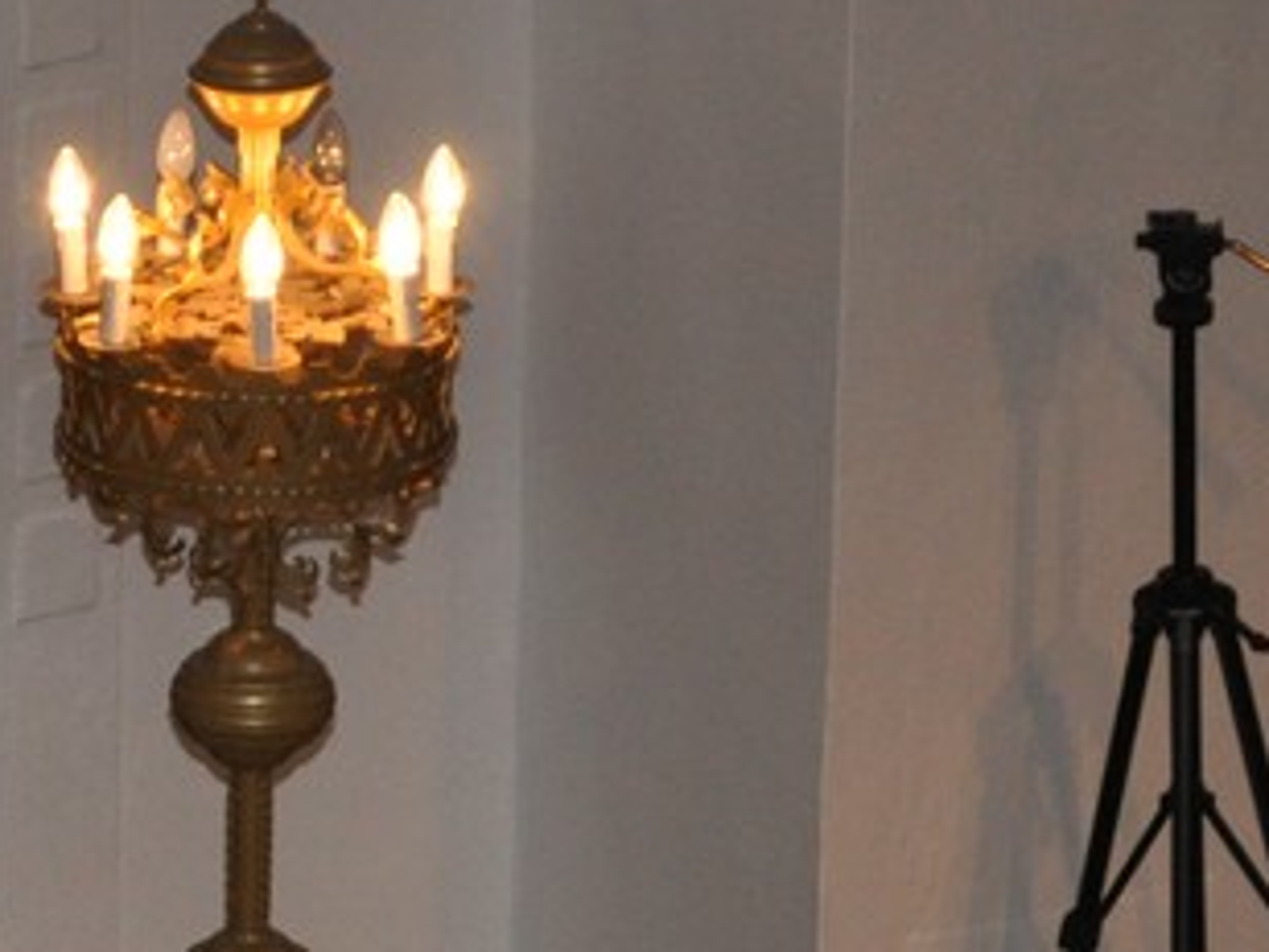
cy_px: 1611
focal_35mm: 310
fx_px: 11360
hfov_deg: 6.3
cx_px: -503
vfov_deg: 4.8
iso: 800
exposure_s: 1/60
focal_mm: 55
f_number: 5.6
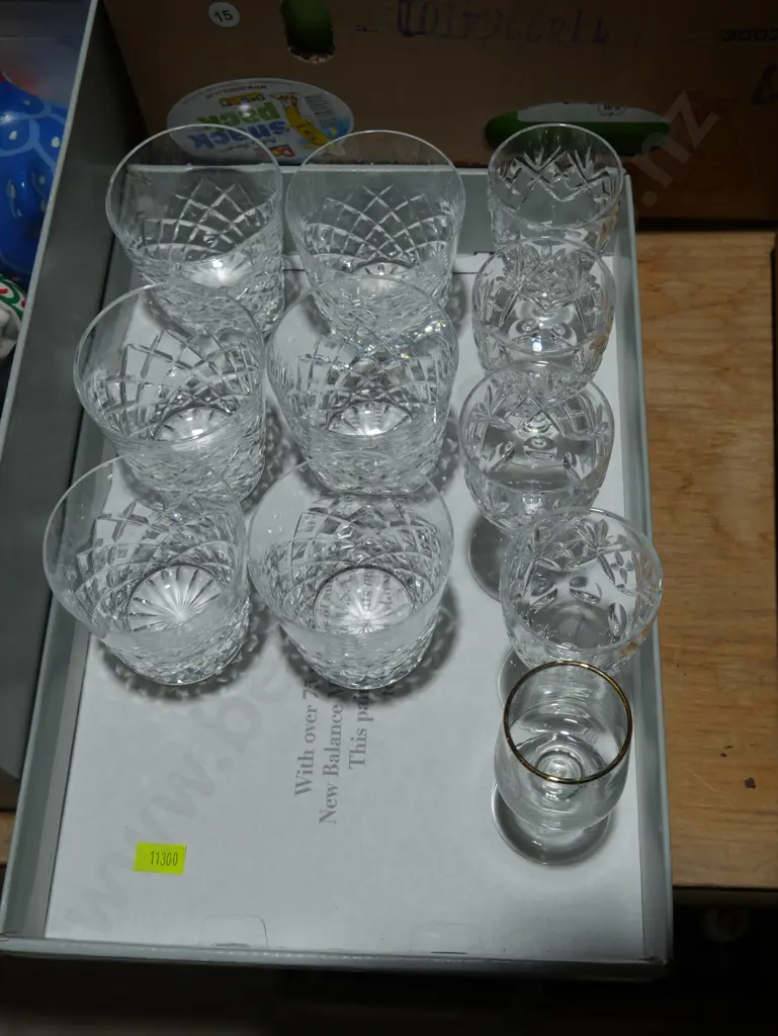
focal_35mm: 42
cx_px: 389
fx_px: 1258
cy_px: 518
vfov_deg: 44.8
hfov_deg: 34.4
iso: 200
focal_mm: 21
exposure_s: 1/160
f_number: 5.6
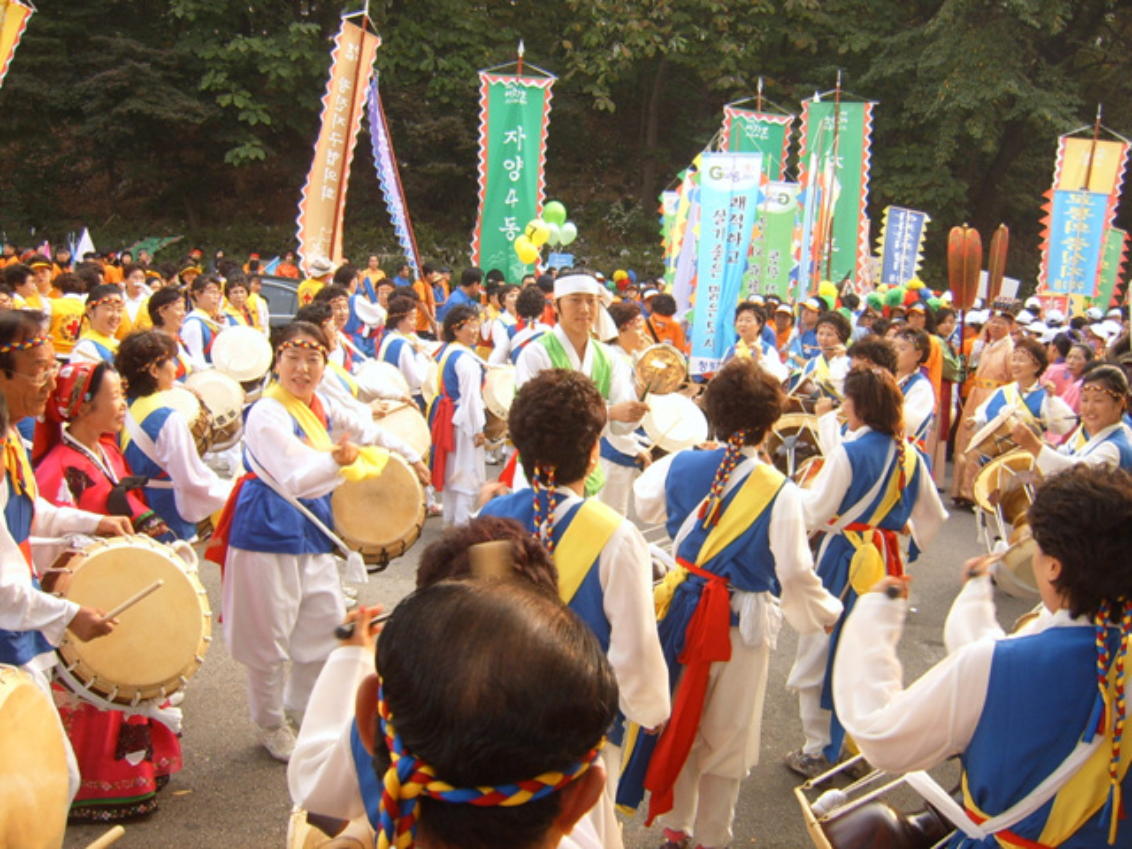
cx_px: 566
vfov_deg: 40.7
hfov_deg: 52.6
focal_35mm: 35
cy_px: 424
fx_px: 1145
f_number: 2.8
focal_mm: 5.8
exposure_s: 1/125
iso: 50
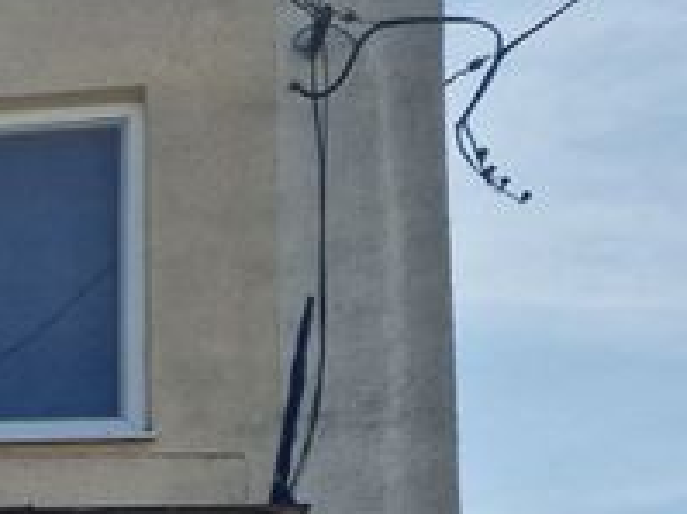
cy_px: 728
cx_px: -570
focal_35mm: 88
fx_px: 1745
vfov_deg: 15.7
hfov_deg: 17.7
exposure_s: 1/1792
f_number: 1.8
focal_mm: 6.4
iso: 50
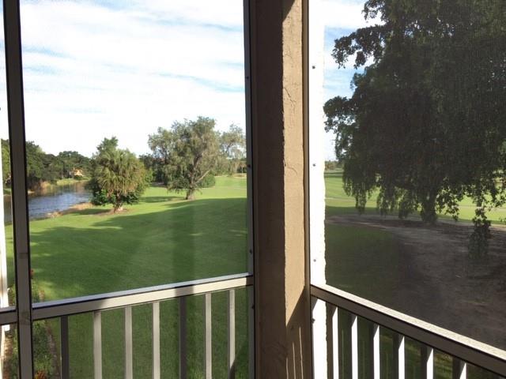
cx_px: 253
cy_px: 190
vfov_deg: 48.2
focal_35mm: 29
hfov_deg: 61.7
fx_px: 424
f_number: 2.2
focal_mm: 4.15
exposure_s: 1/268
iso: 25
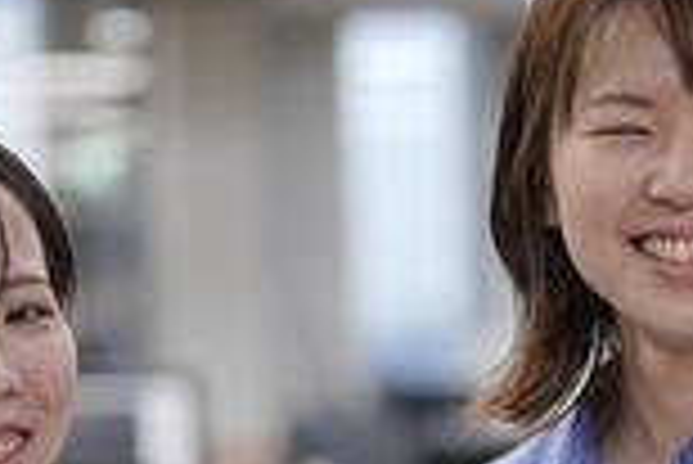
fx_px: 3757
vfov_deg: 7.0
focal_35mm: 195
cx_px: 315
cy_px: 653
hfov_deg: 10.5
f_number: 1.4
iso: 100
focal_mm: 50
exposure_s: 1/100
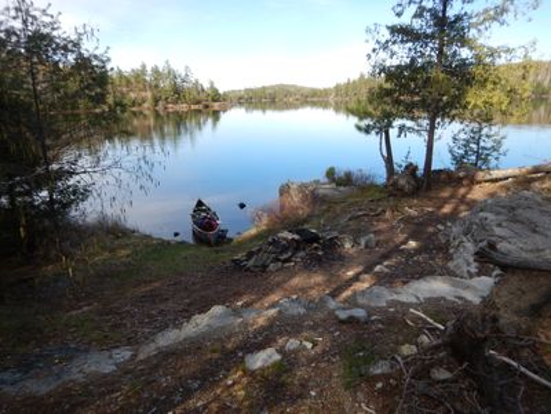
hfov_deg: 71.6
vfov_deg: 56.8
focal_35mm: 24
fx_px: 382
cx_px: 276
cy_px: 207
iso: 125
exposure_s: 1/800
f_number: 2.8
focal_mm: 4.3
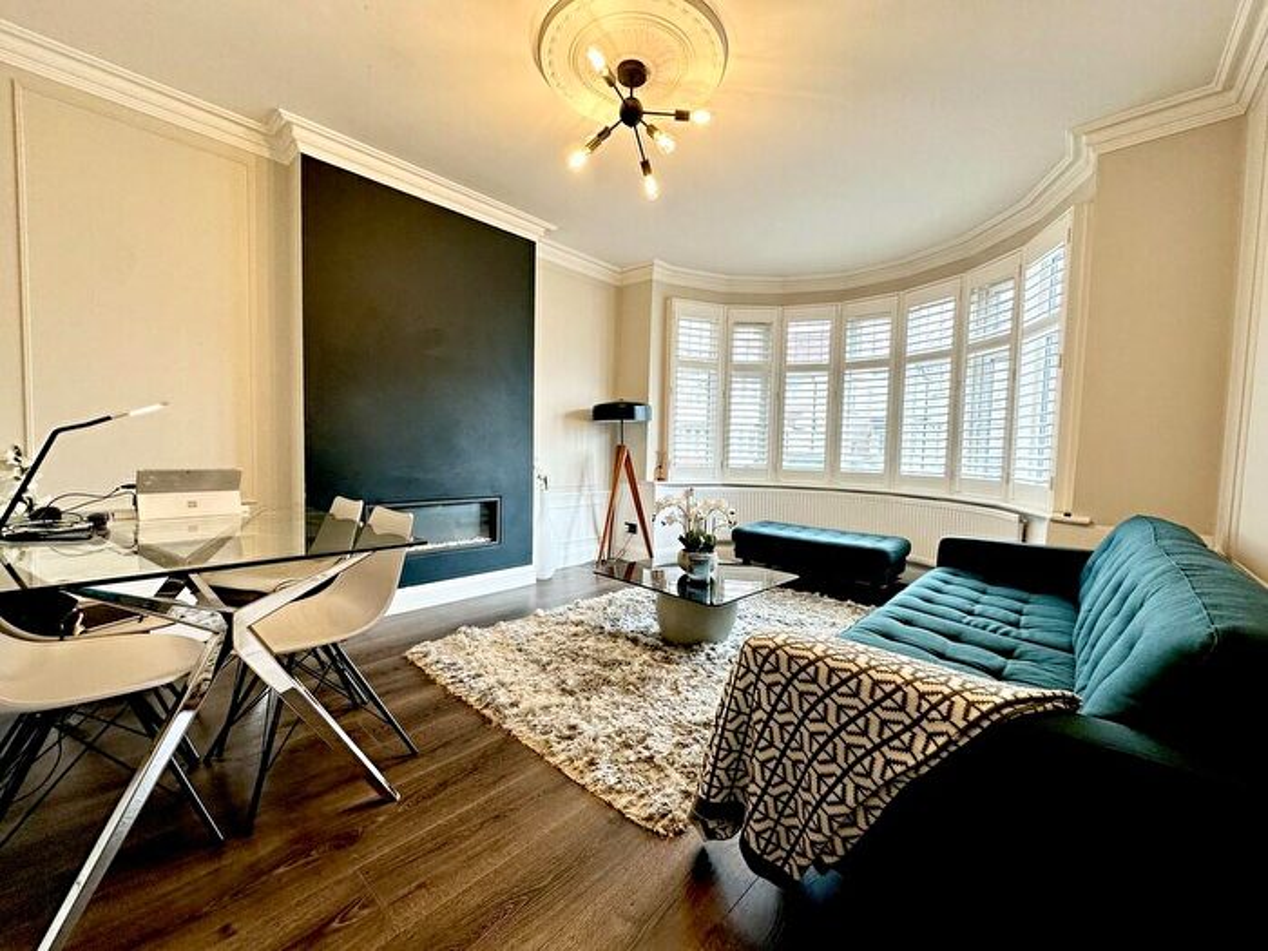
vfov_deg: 85.7
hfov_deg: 102.1
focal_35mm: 14
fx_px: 513
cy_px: 476
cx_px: 634
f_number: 2.2
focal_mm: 2.22
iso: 80
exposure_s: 1/100
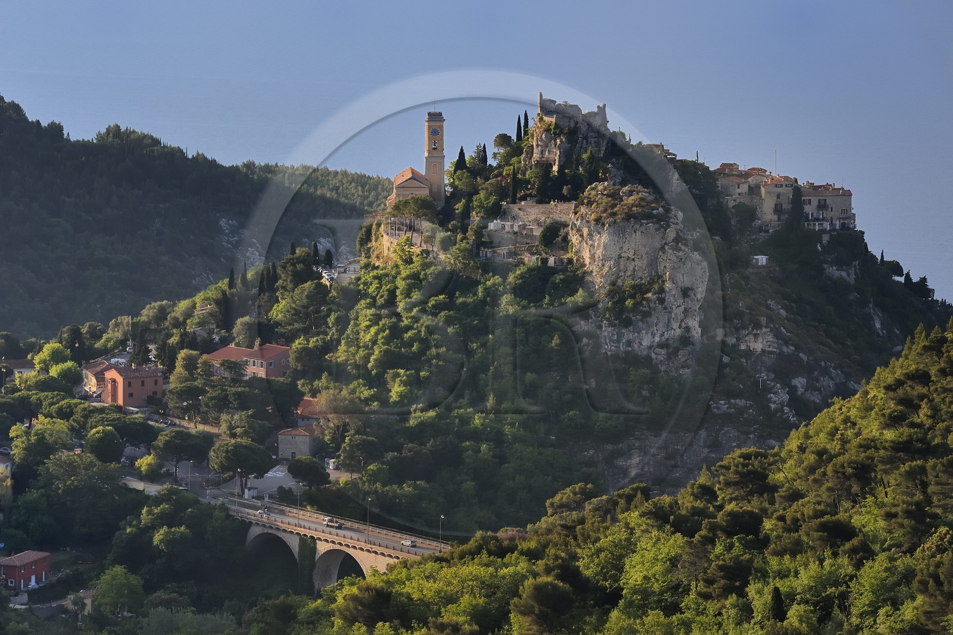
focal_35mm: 165
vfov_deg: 8.3
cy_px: 318
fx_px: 4367
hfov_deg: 12.5
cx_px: 476
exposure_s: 1/200
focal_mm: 165
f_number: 10
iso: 200
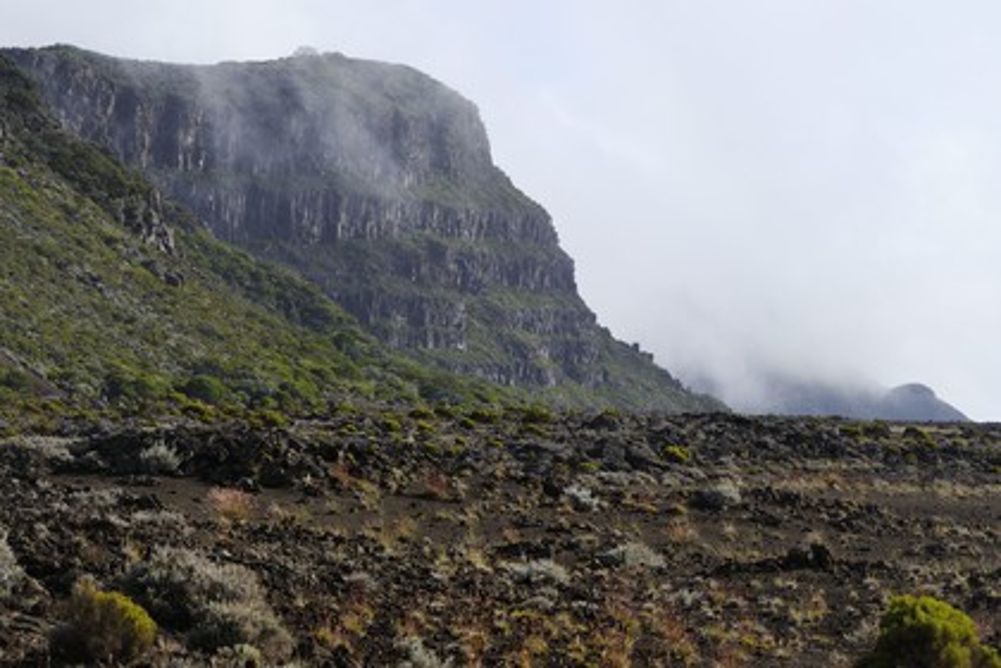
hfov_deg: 12.1
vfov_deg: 8.1
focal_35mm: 170
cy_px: 334
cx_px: 500
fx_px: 4727
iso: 400
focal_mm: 170
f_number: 18
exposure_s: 1/160
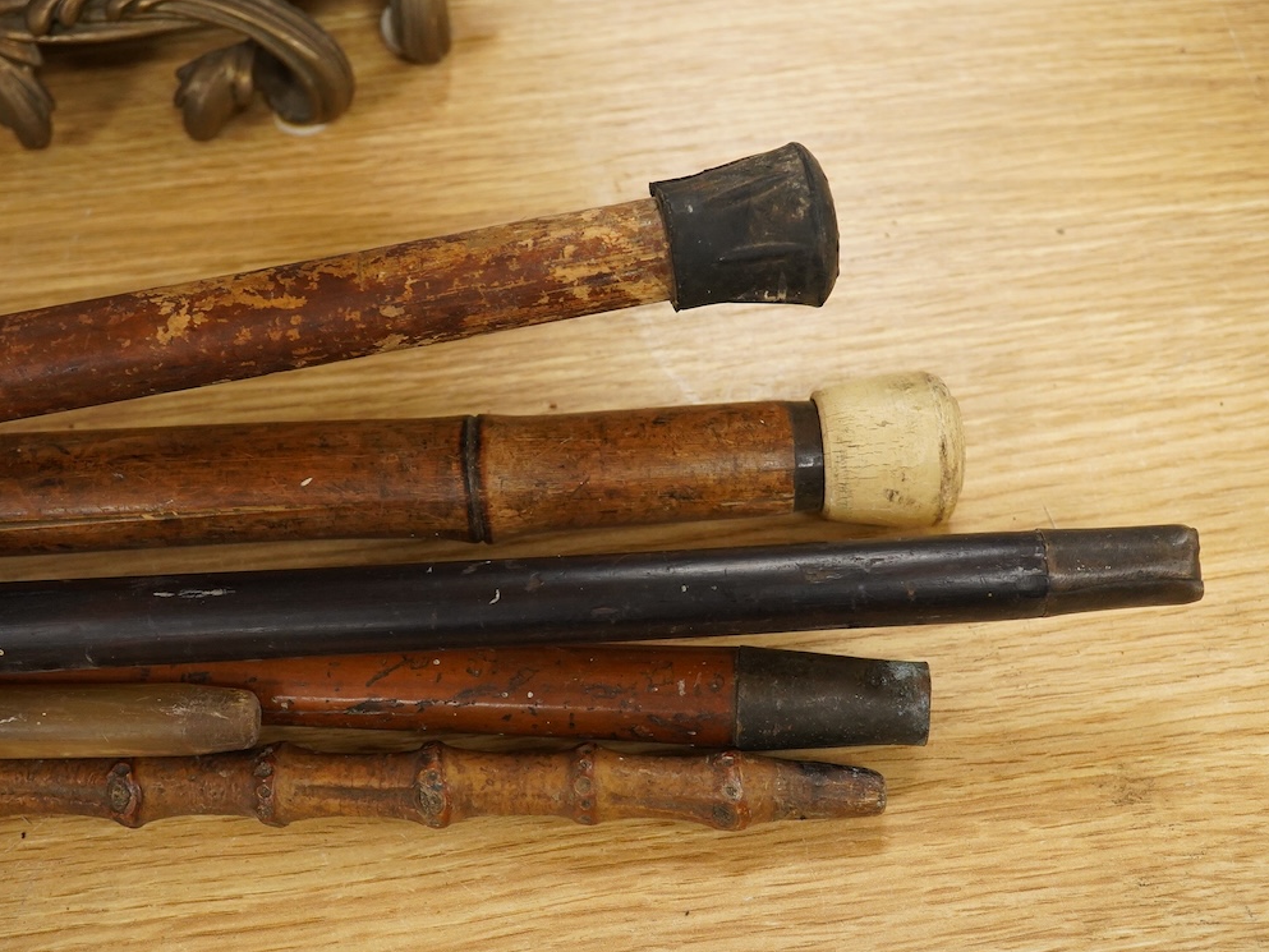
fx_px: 1797
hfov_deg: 38.9
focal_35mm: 49
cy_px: 477
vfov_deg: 29.7
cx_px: 634
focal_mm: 30
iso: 2500
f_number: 8
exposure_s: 1/160
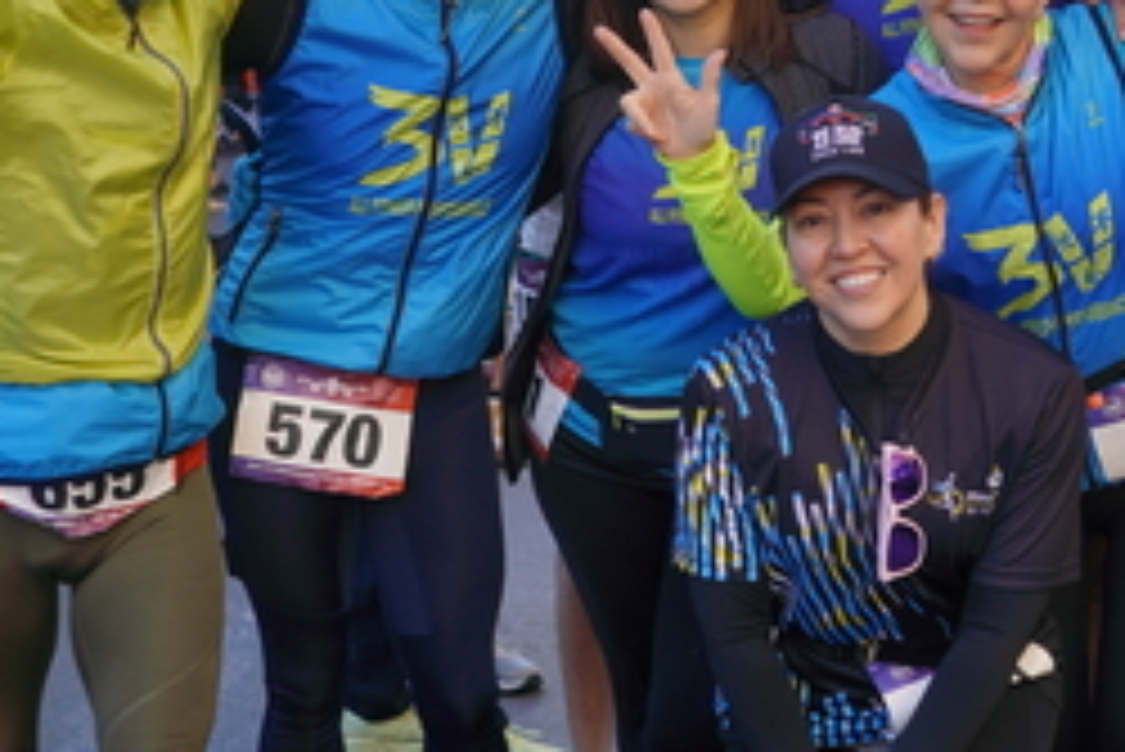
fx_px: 2626
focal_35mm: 84
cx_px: 837
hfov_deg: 23.9
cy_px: 205
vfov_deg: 16.2
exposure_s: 1/400
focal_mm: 28
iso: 100
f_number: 2.8
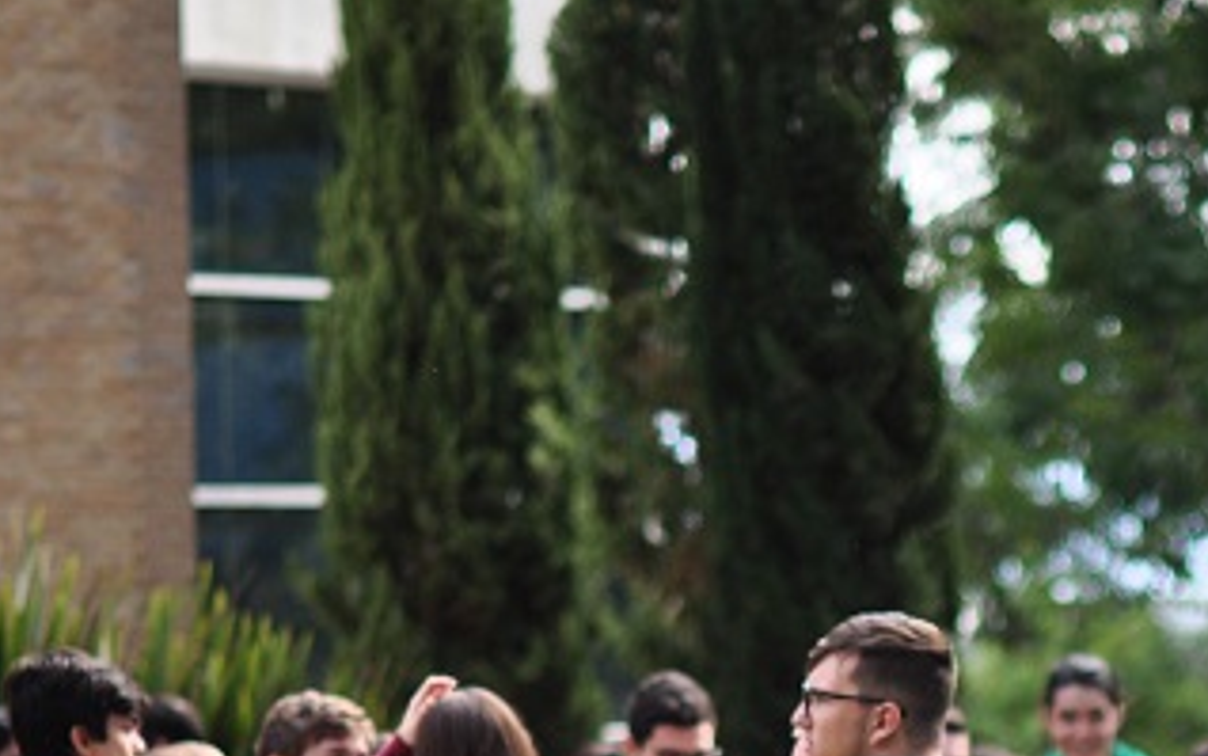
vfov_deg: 6.8
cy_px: 1001
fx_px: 6323
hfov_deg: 10.8
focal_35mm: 192
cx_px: 1227
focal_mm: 50
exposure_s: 1/4000
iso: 200
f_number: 1.4
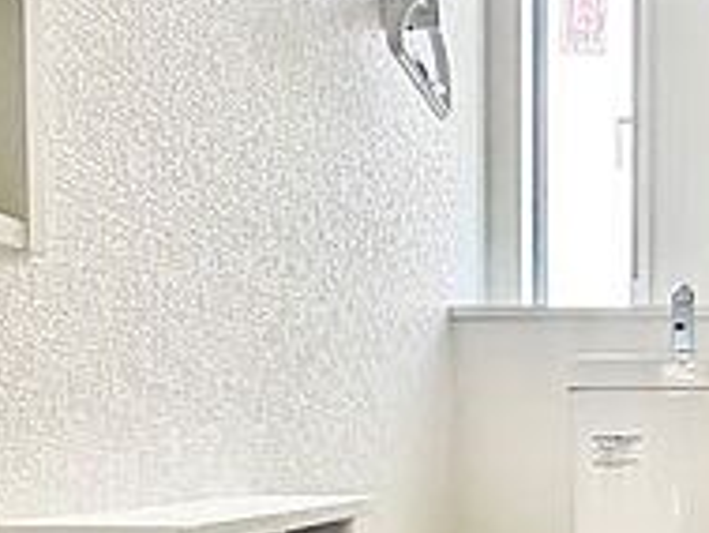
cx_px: 660
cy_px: 486
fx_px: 943
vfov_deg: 30.1
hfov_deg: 38.0
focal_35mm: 46
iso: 200
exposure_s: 1/99
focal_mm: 2.22
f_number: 2.2
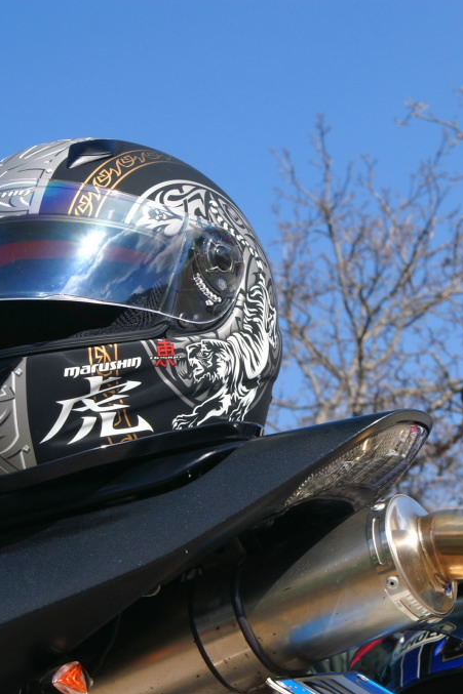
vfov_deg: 15.1
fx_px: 2625
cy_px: 346
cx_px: 361
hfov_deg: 10.1
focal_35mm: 136
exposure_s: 1/50
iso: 400
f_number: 20
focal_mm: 60
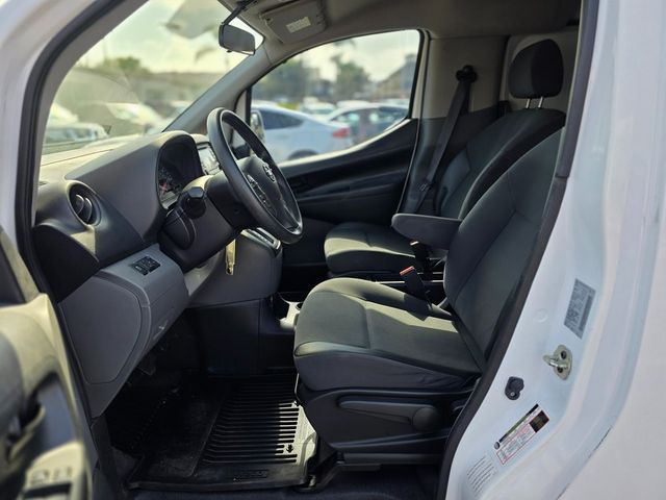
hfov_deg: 73.9
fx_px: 443
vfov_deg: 58.9
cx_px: 333
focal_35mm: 23
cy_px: 250
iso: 32
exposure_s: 1/359
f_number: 1.7
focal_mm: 6.3
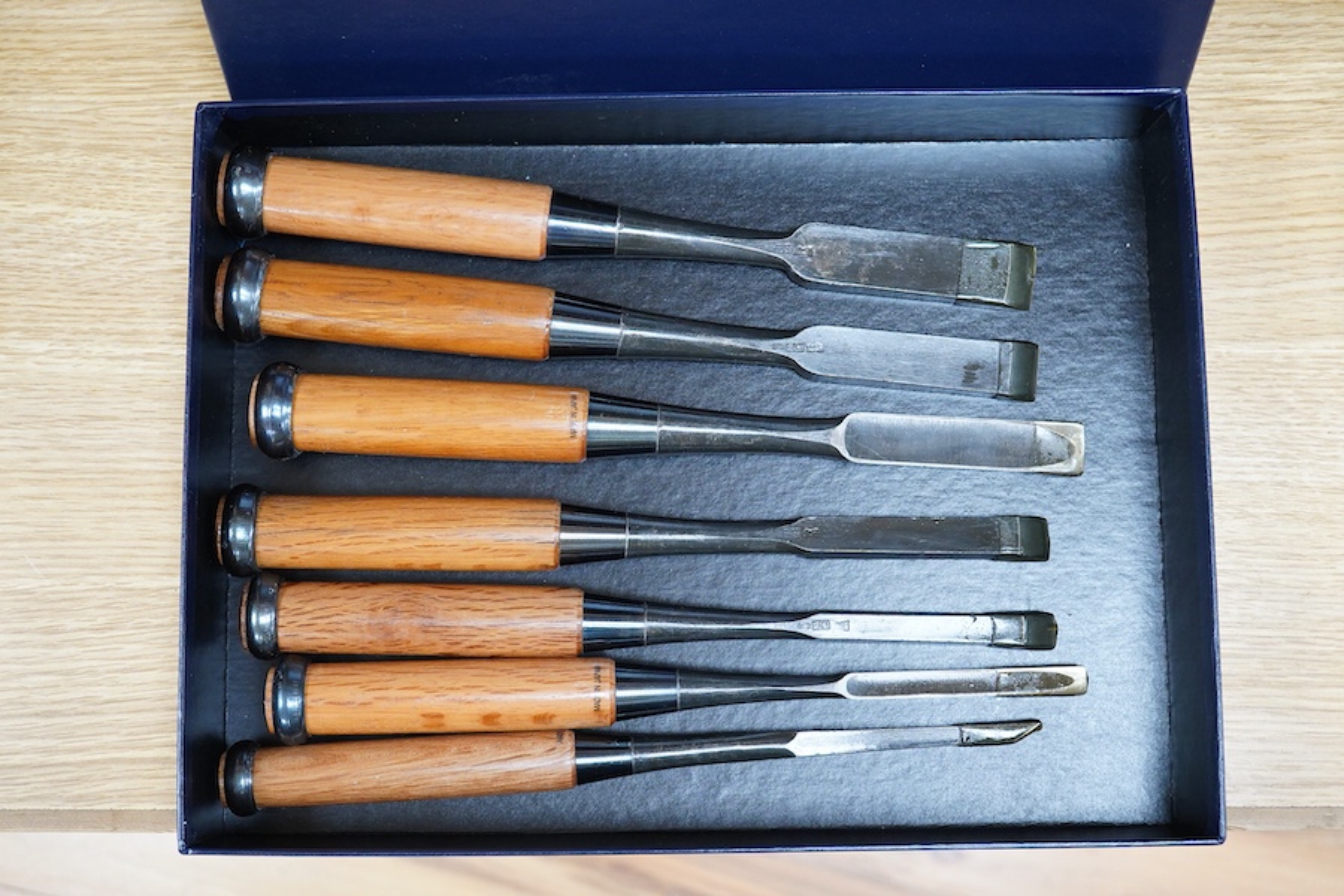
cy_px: 448
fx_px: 1680
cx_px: 672
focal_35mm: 45
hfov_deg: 43.6
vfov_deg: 29.9
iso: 2500
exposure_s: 1/100
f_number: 7.1
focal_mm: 30
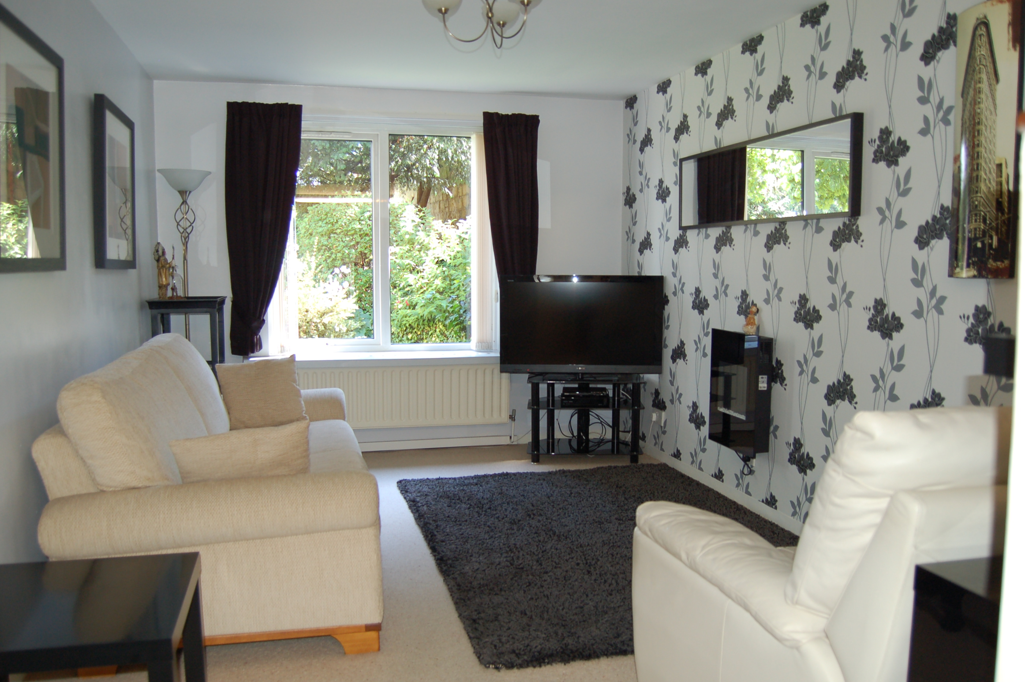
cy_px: 339
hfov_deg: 63.7
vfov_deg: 44.9
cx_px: 517
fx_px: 825
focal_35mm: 29
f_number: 3.5
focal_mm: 18
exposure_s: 1/60
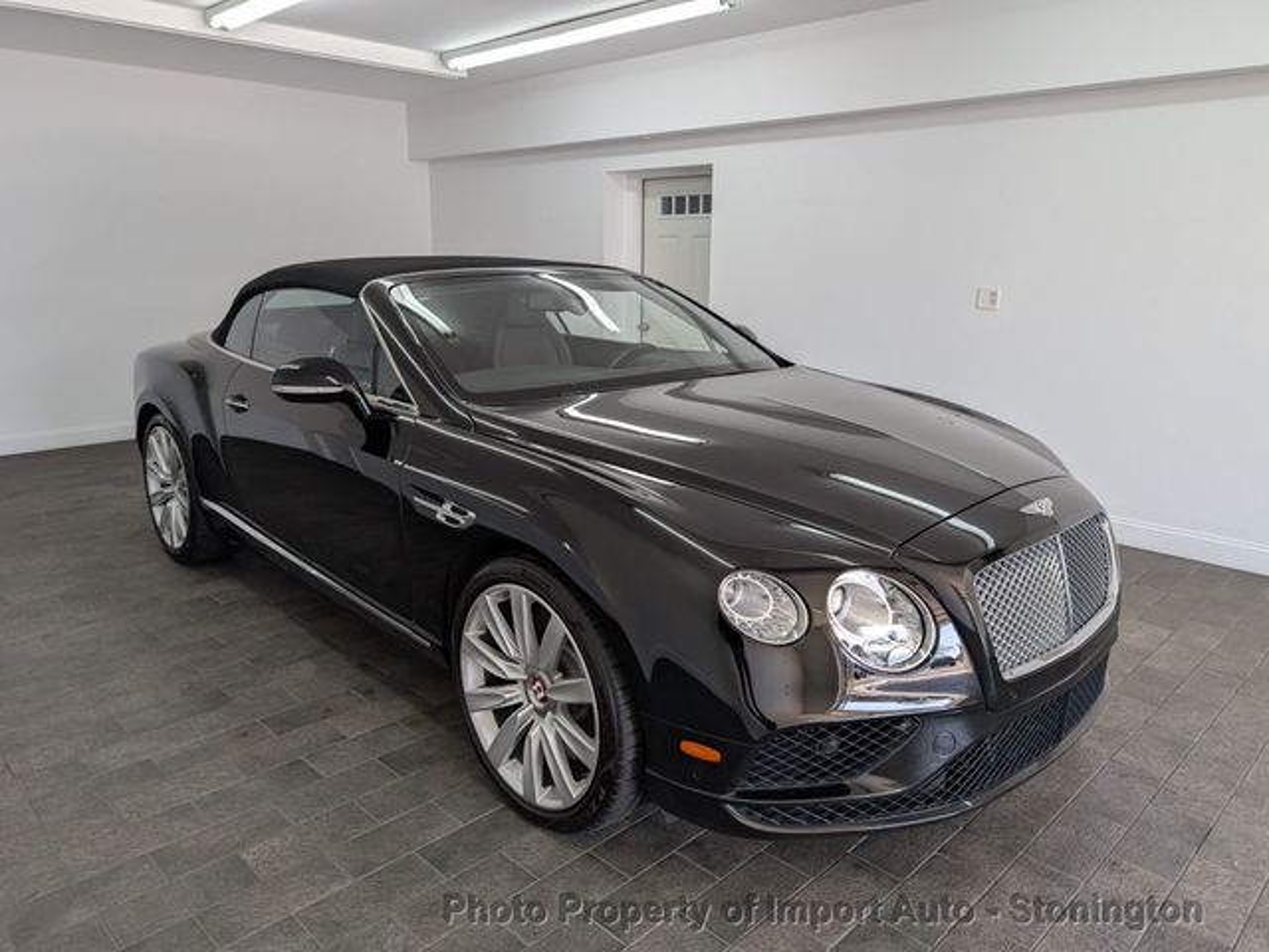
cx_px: 634
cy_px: 476
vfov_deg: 56.8
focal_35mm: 24
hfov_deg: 71.6
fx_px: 880
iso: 22
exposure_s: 1/60
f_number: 1.68
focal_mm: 6.9
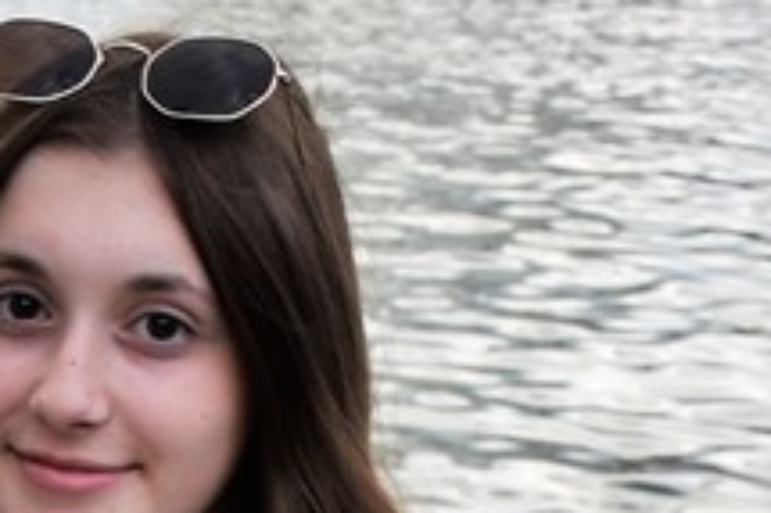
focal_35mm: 218
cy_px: 1198
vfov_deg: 6.0
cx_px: -660
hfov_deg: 9.0
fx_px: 4665
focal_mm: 26
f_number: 7.1
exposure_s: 1/200
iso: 400
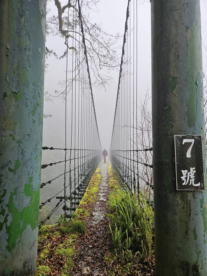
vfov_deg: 73.9
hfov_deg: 58.9
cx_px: 104
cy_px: 138
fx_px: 183
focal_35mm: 23
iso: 40
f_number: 1.8
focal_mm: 5.4
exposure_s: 1/242
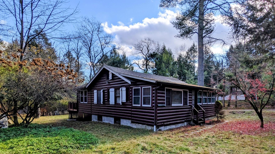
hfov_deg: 86.1
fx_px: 146
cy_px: 104
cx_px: 157
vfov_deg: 54.7
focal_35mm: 20
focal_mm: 2.22
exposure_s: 1/1088
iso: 29
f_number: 2.2
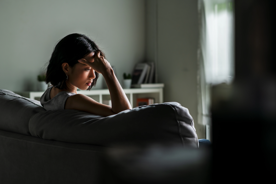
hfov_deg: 23.9
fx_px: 652
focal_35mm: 85
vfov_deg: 16.1
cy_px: 92
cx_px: 138
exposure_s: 1/60
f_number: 4.5
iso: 200
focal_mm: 85
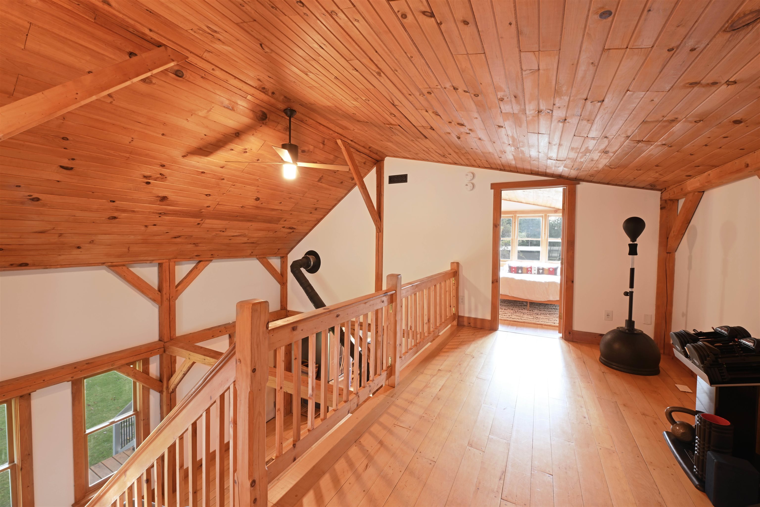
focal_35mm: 14
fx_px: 296
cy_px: 254
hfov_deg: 104.3
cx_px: 380
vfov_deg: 81.2
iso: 400
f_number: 11
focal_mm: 14
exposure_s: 1/1.6
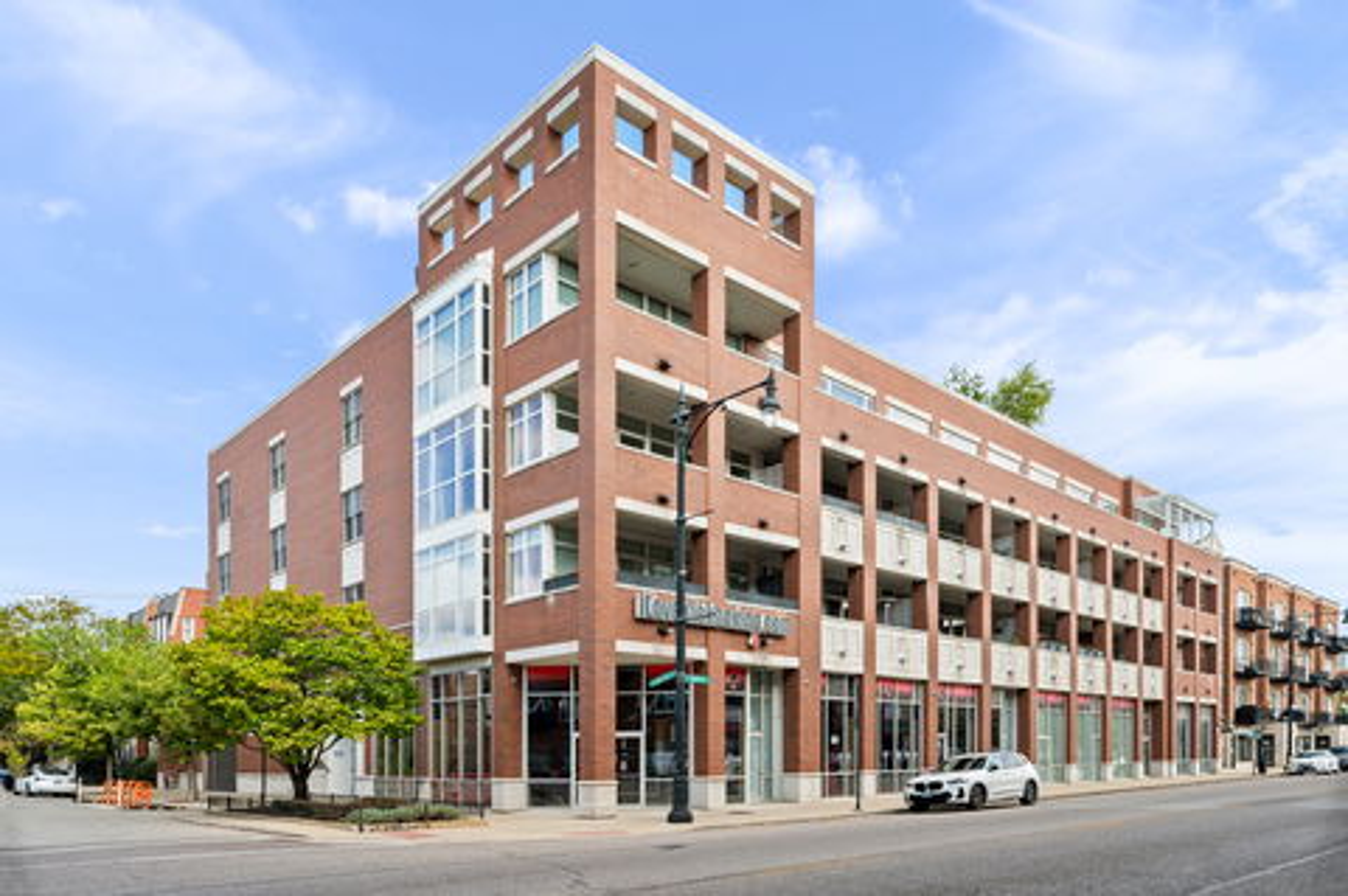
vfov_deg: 56.0
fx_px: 842
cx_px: 674
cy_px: 448
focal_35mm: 22
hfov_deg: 77.4
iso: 100
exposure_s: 1/50
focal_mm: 22.5
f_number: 10
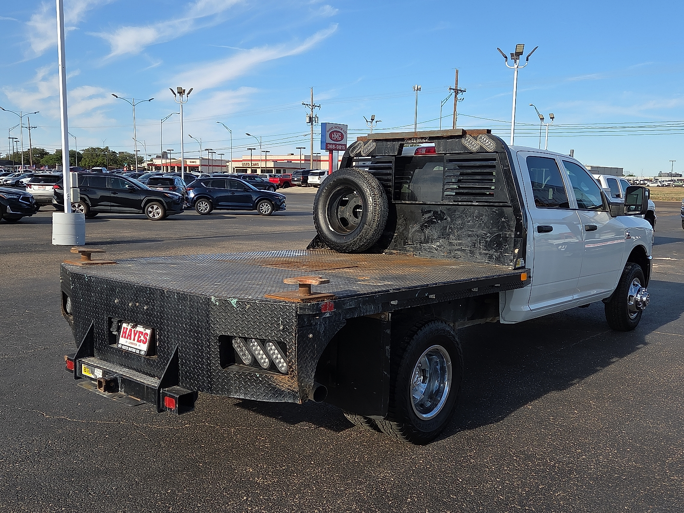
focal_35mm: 32
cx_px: 342
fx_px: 632
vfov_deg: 44.2
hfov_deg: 56.8
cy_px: 256
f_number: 1.8
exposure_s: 1/5000
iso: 76
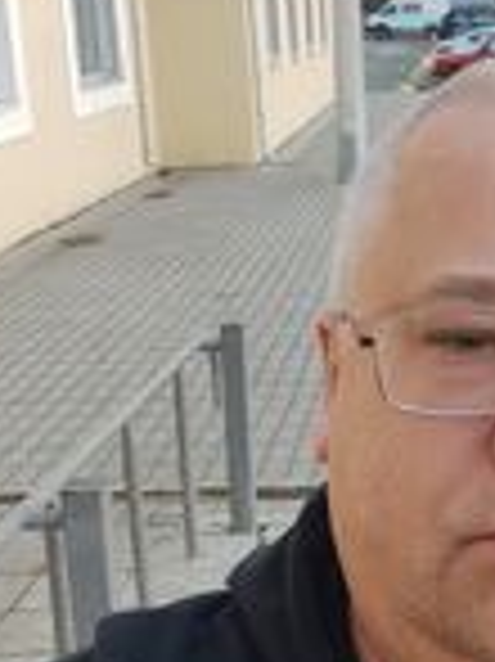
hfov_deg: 27.8
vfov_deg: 38.6
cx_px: 504
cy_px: 236
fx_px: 936
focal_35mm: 49
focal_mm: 3.5
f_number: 2.45
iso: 62
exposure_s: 1/100
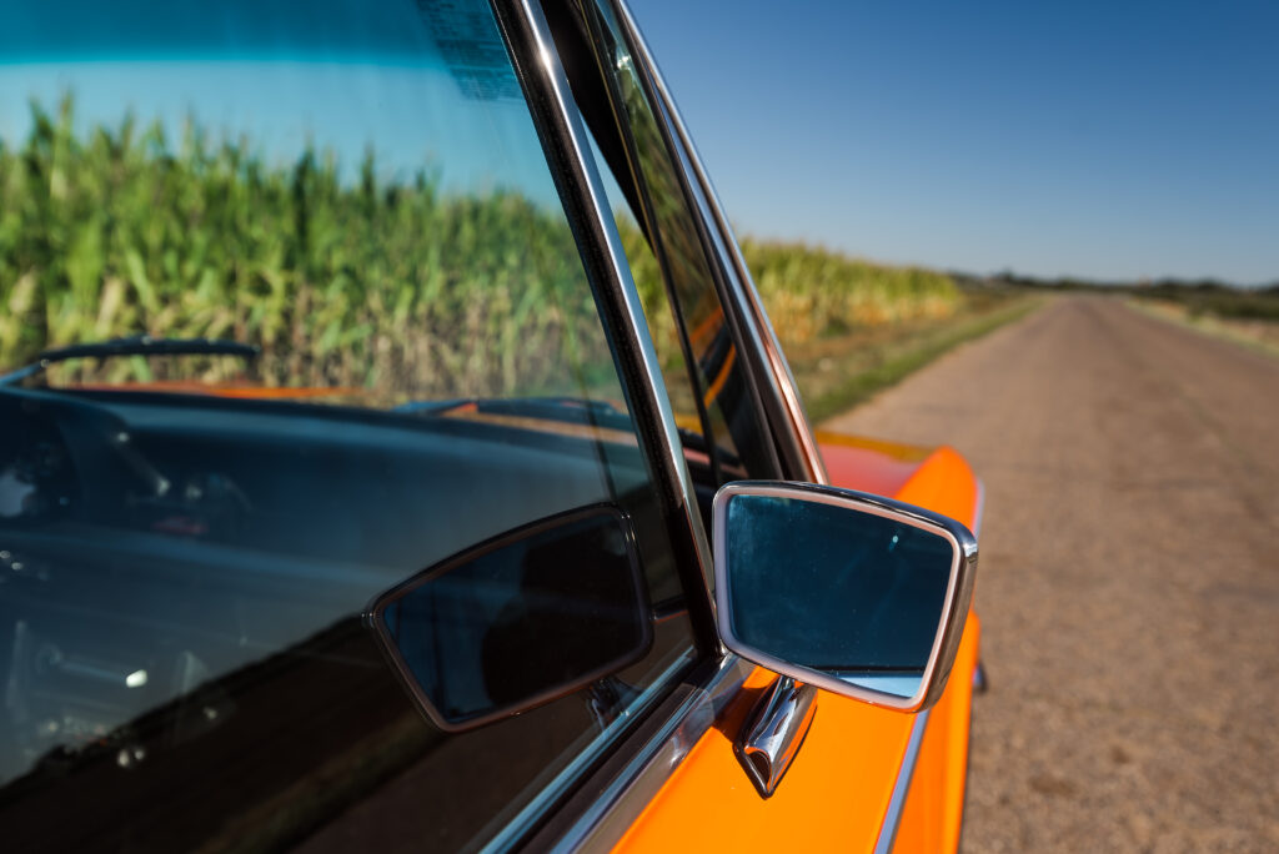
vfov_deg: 48.0
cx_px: 640
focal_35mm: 27
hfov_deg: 67.4
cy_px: 427
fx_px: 960
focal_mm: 27
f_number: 5
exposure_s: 1/250
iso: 100
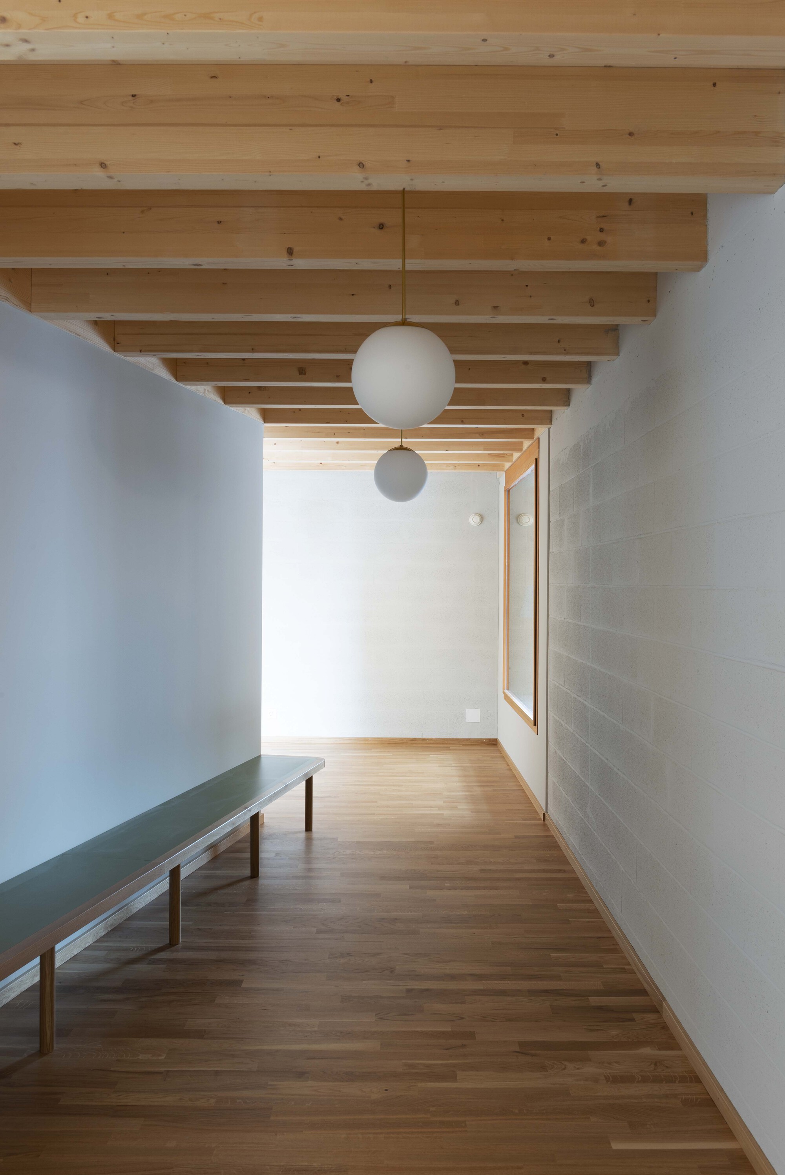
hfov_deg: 45.0
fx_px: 947
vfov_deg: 63.6
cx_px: 392
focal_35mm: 29
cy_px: 588
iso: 100
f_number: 16
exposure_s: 8
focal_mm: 29
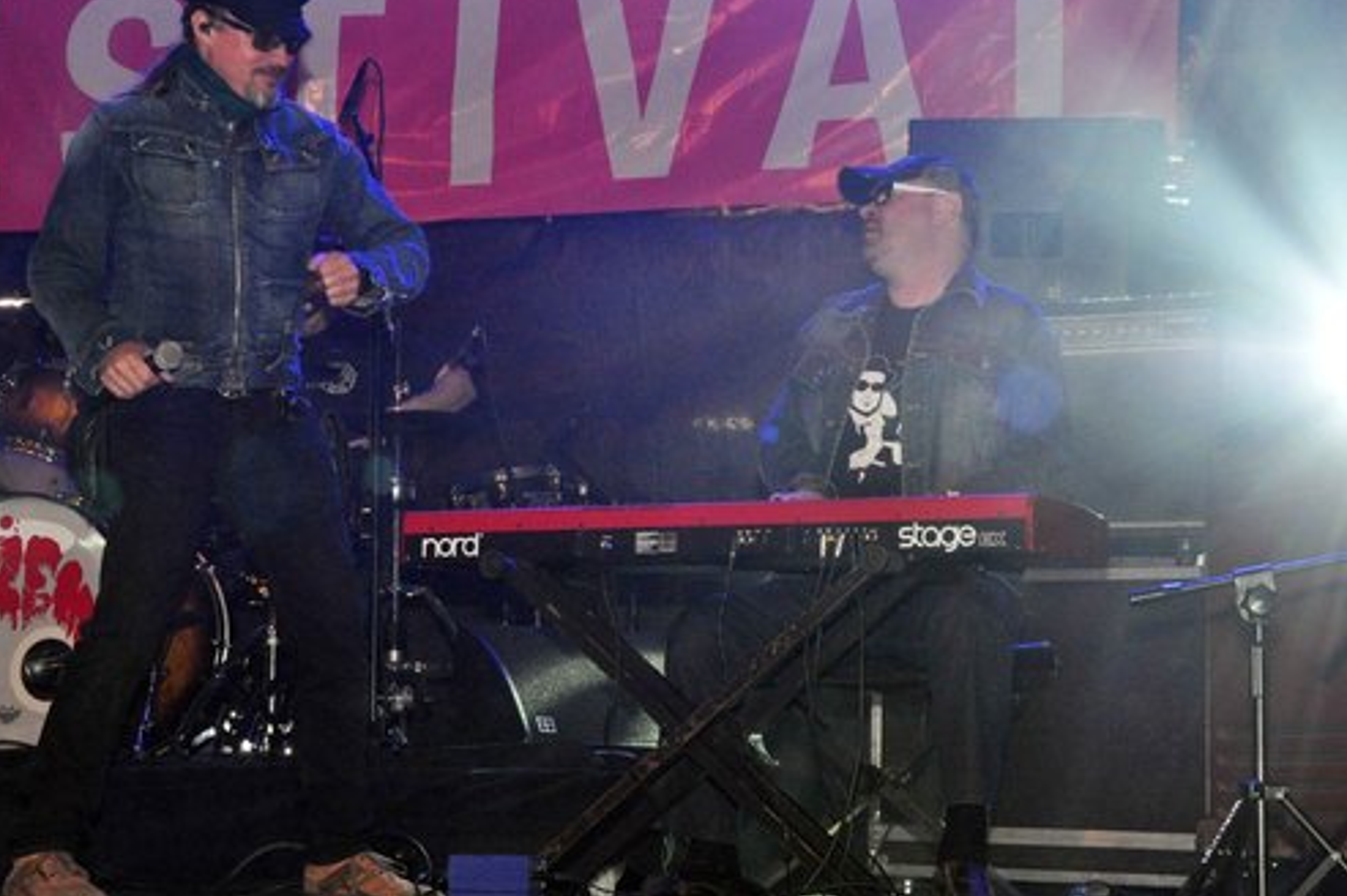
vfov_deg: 15.7
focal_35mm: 87
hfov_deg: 23.4
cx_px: 617
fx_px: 3253
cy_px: 440
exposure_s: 1/60
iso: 1250
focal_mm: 44
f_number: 13
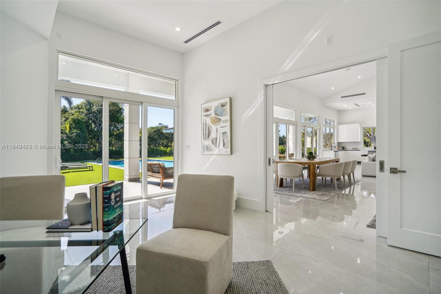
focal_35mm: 16
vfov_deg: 73.7
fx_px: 196
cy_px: 147
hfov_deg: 96.7
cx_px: 220
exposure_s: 1/60
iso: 400
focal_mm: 16
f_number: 9
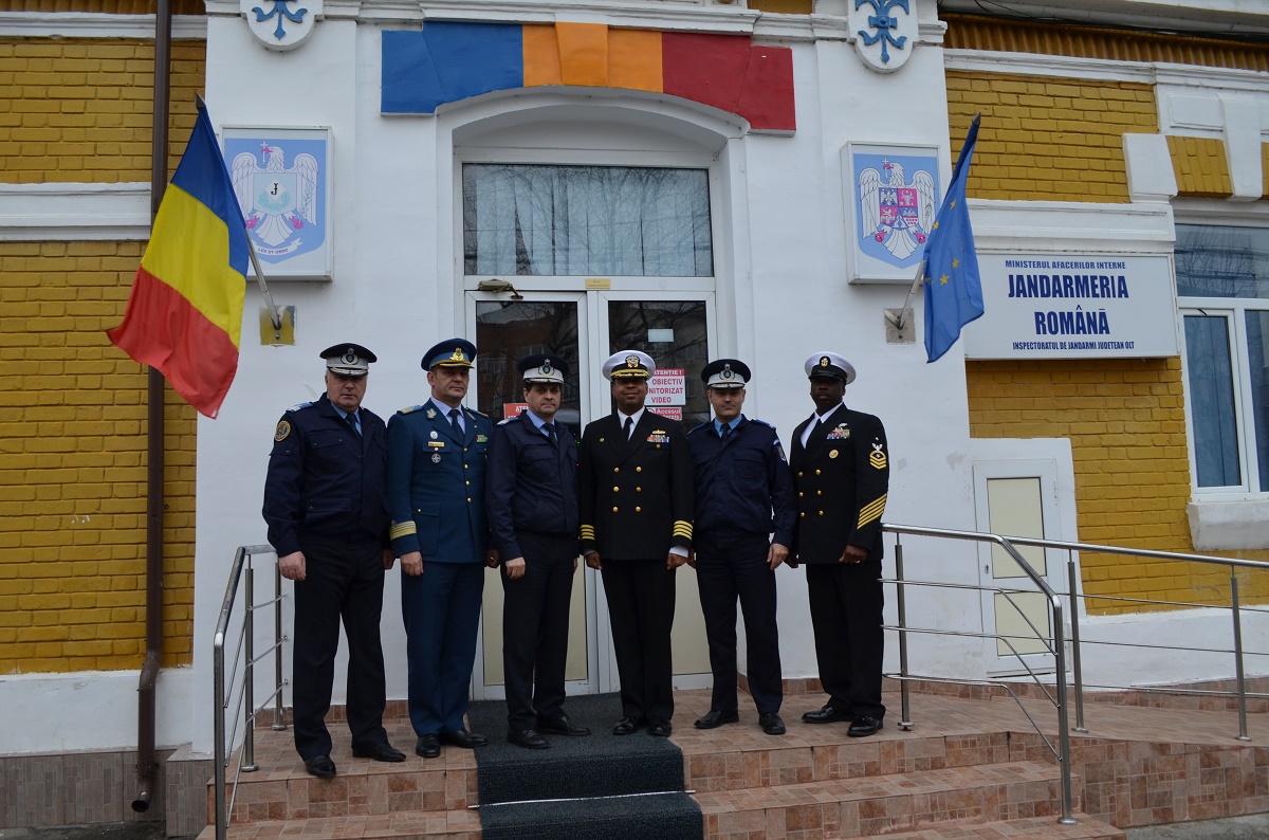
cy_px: 420
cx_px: 634
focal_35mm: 30
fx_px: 1055
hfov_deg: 62.0
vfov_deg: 43.4
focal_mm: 20
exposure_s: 1/125
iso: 280
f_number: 5.6
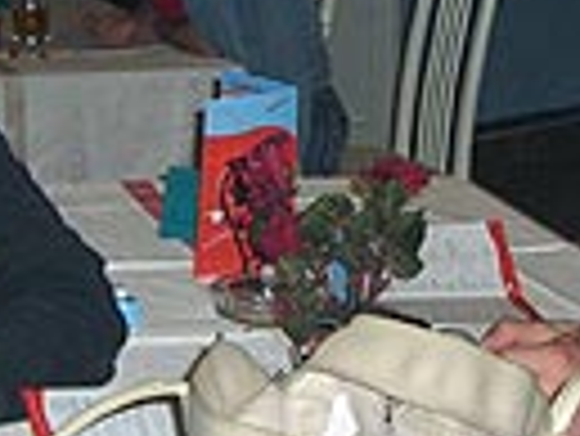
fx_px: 2365
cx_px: 369
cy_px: 162
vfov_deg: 10.5
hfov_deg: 14.0
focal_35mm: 141
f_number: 2.7
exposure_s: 1/60
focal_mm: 6.2
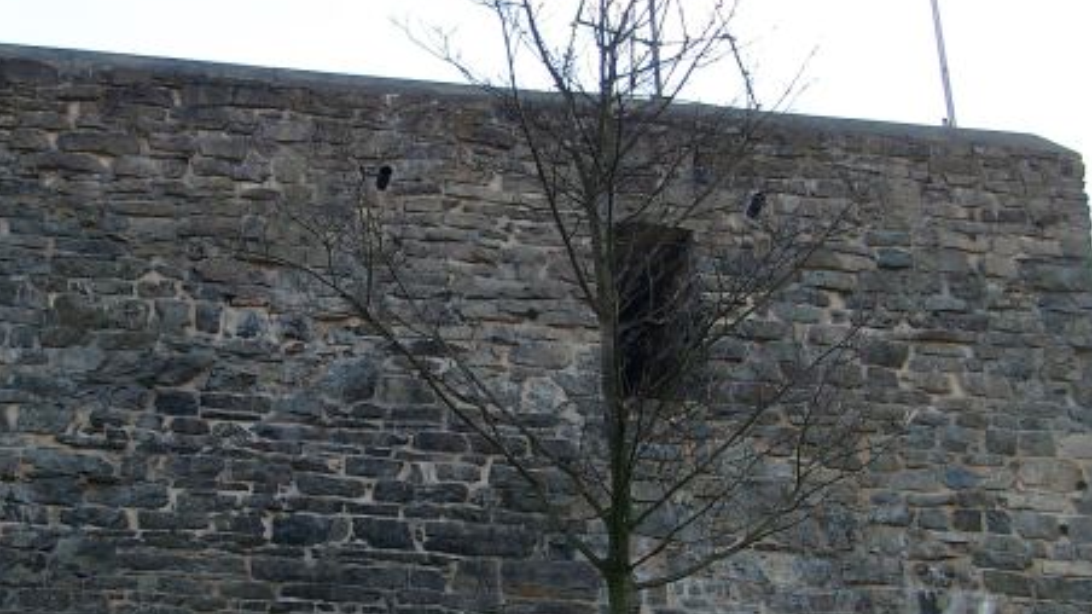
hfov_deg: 19.4
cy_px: 300
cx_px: 406
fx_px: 3184
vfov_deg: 11.0
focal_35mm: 110
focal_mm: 11.76
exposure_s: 1/154
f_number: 4
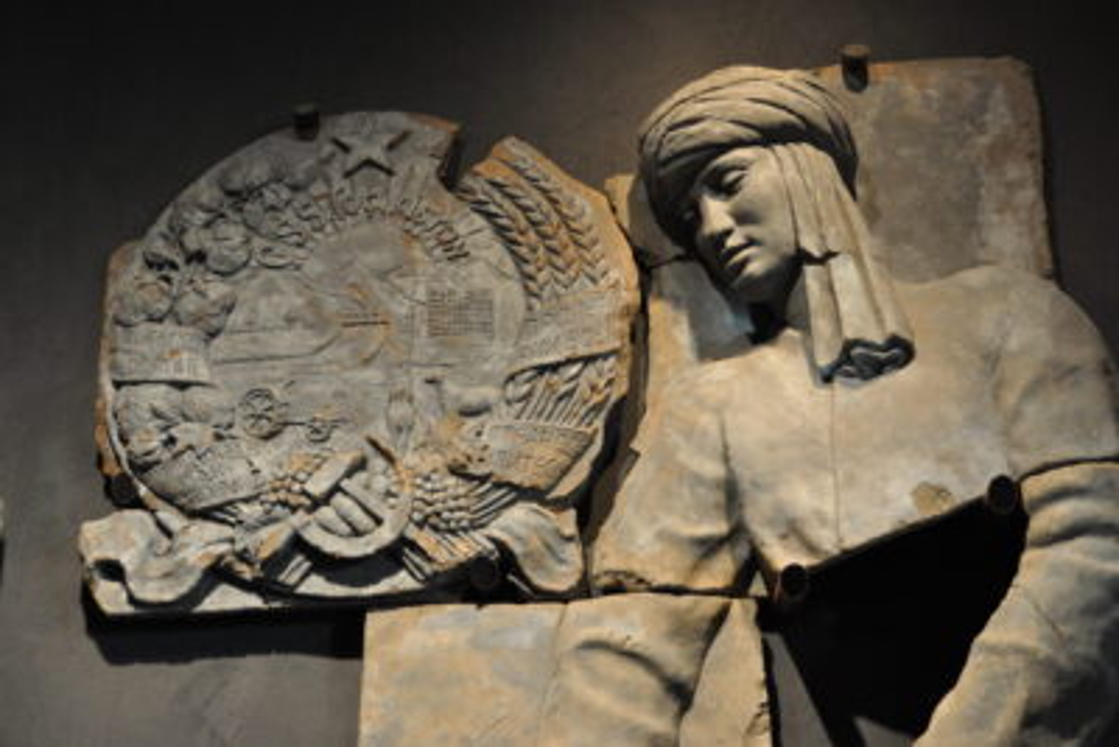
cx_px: 560
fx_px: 1632
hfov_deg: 37.8
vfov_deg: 25.8
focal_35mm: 52
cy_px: 374
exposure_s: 1/15
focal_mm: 35
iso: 720
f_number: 4.2
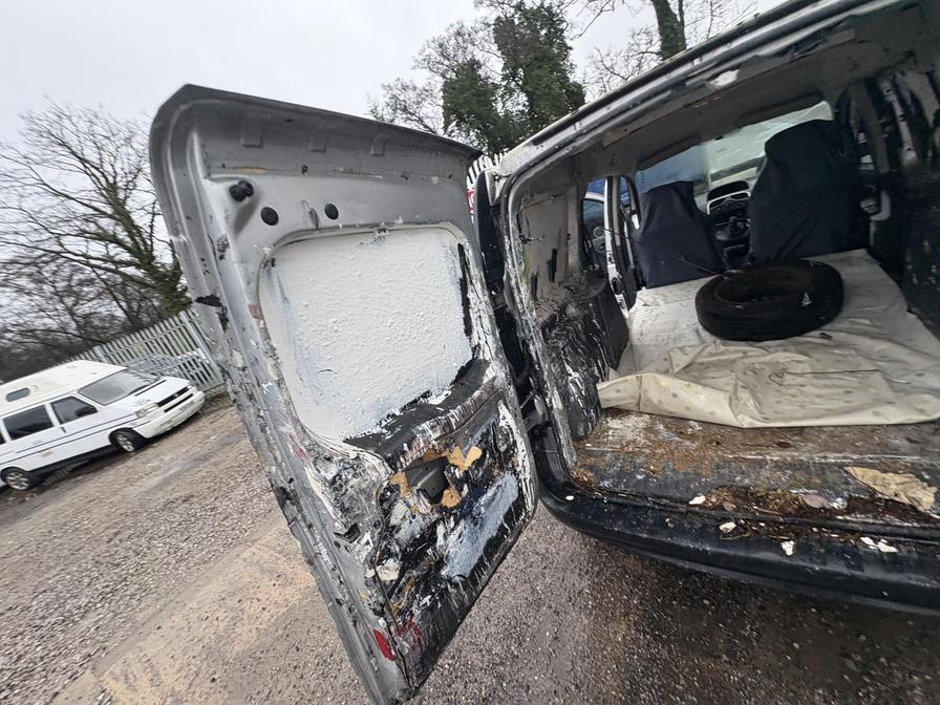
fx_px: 380
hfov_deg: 102.1
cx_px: 470
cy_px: 352
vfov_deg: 85.7
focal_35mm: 14
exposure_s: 1/99
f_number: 2.2
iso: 160
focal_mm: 2.22
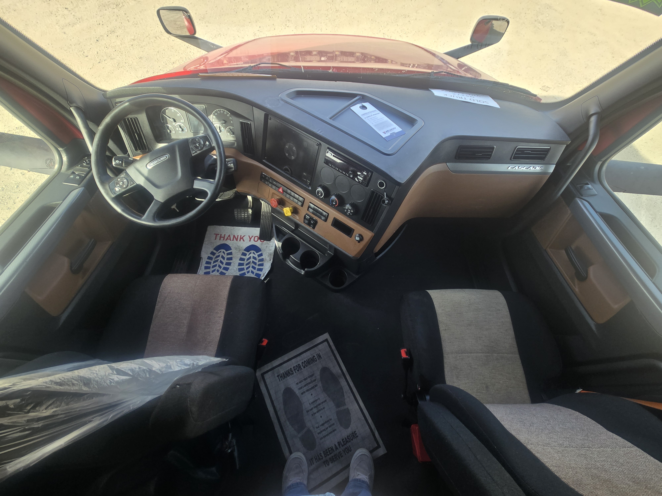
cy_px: 248
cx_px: 331
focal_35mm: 13
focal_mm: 2.2
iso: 50
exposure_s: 1/146
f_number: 2.2
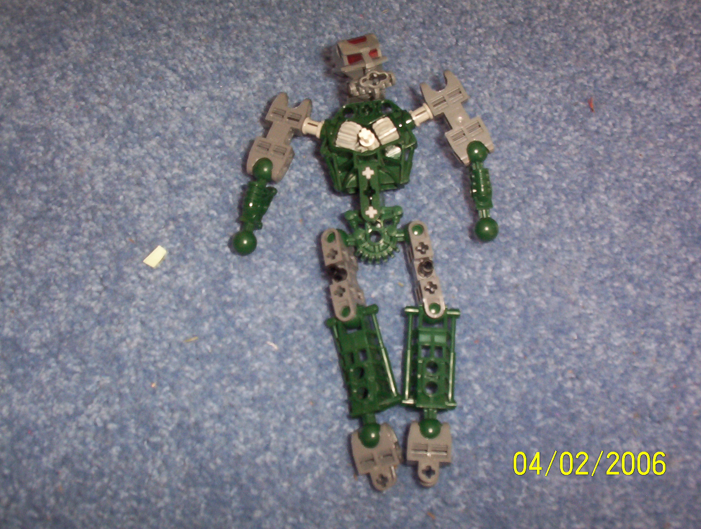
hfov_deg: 47.8
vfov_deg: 37.0
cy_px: 264
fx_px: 792
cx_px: 350
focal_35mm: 39
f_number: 4.5
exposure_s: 1/30
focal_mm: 6
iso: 140
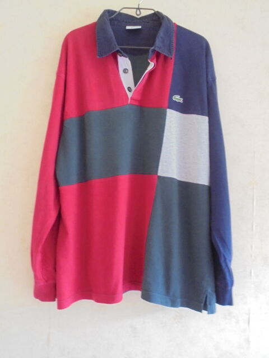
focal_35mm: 29
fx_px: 300
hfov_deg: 48.2
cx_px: 134
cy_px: 179
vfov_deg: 61.7
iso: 400
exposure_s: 1/10
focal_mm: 5.3
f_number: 3.7
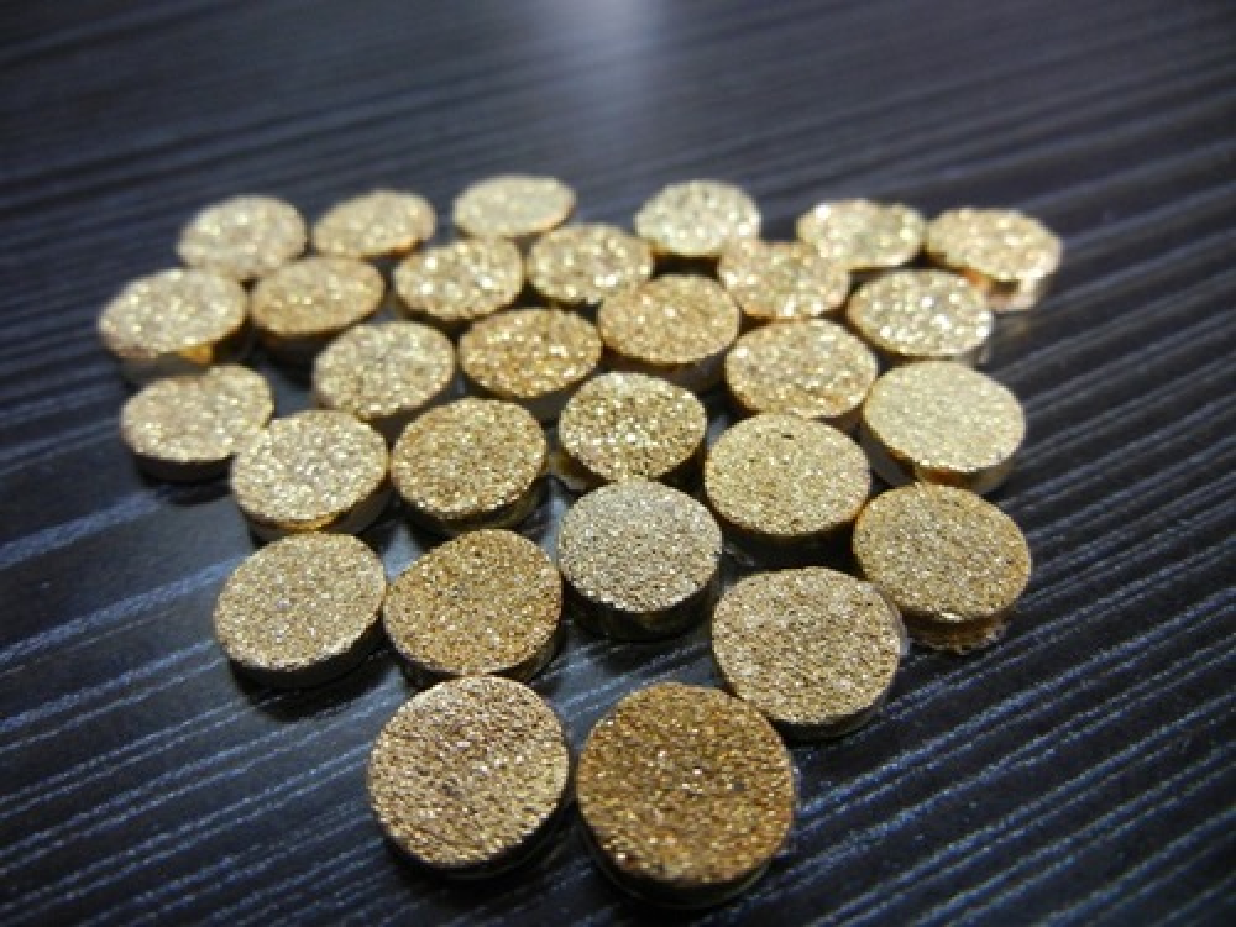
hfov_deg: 60.0
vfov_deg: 46.8
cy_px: 464
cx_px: 618
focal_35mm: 30
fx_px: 1071
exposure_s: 1/25.8
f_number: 3.5
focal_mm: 5.4
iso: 400
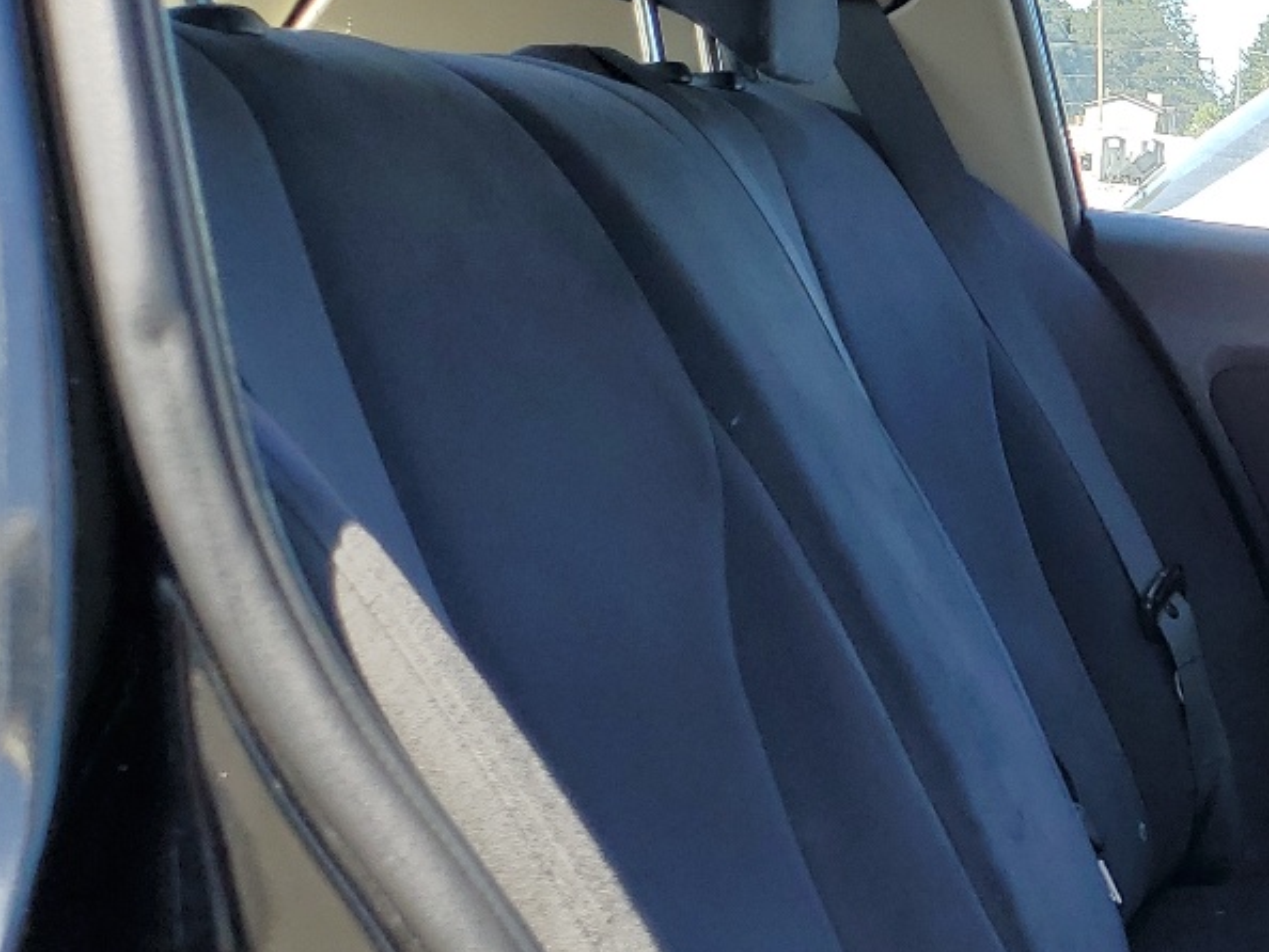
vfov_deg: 20.7
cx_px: 1683
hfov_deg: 24.1
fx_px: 2567
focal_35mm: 70
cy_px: 781
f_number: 1.5
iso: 50
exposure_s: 1/588
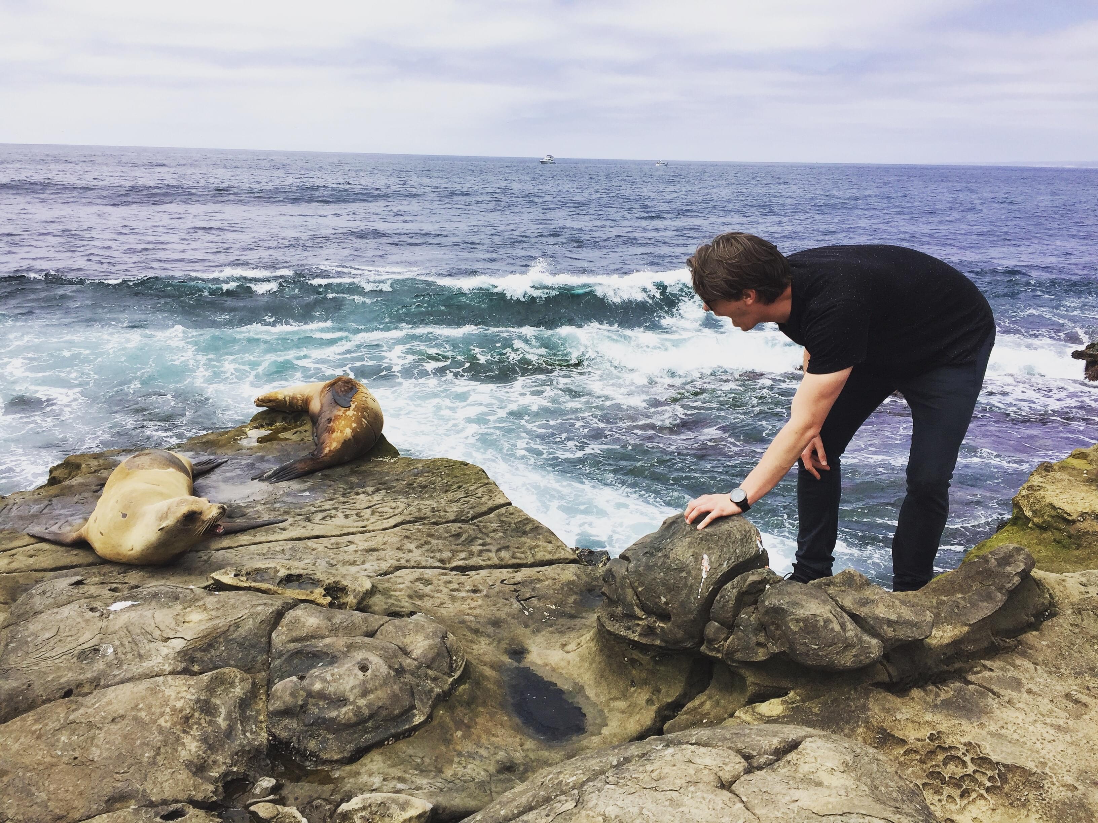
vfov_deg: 48.2
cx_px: 549
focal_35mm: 29
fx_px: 920
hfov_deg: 61.7
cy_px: 412
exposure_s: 1/2475
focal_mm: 4.15
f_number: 2.2
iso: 32
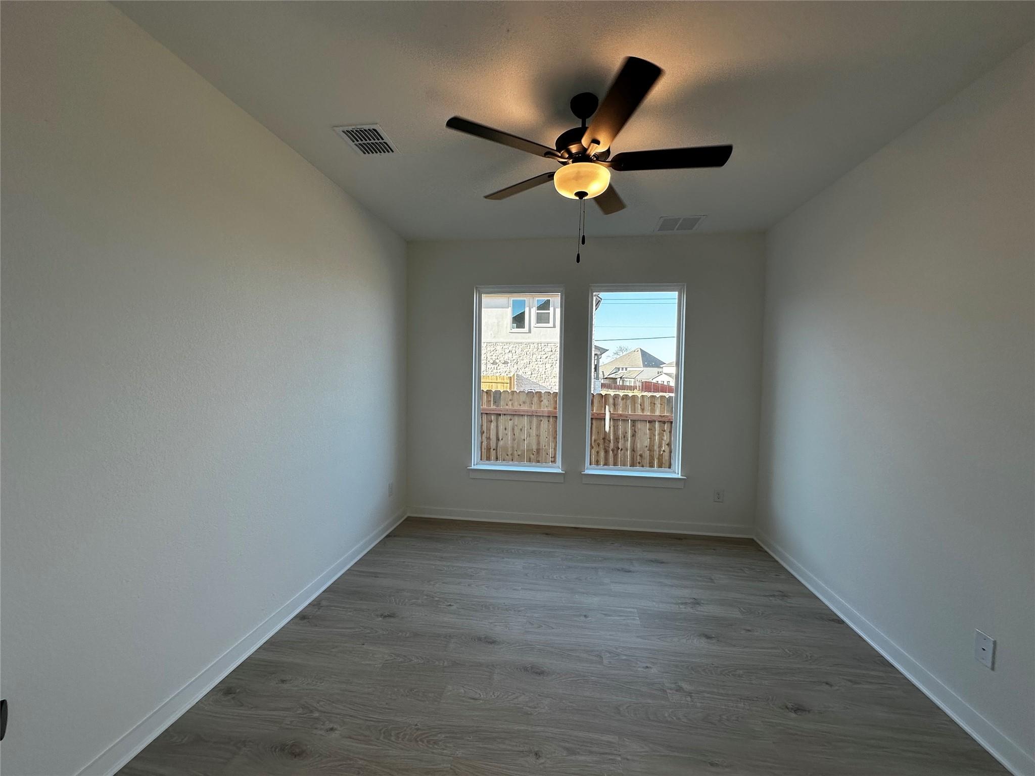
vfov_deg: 85.7
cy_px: 388
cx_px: 518
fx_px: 419
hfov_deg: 102.1
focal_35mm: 14
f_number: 2.2
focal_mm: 2.22
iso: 40
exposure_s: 1/128
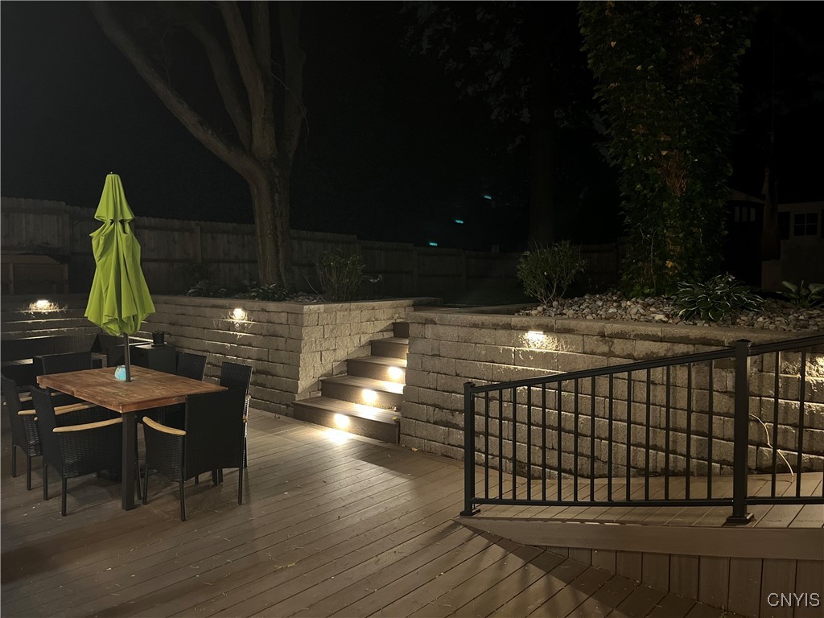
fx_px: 619
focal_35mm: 26
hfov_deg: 67.3
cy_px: 309
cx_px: 412
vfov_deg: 53.1
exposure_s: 1/20
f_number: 1.6
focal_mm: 5.1
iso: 1000
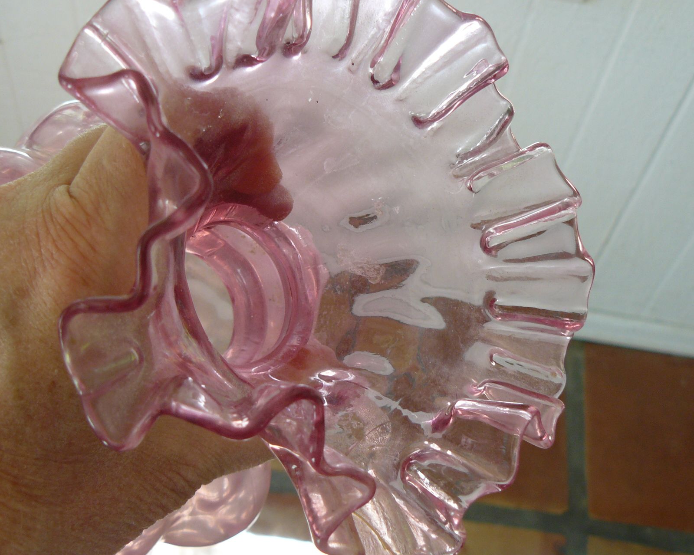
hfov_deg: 40.9
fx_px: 924
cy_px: 271
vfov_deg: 33.4
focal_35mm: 45
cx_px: 270
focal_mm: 6
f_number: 2.8
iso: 100
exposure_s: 1/60
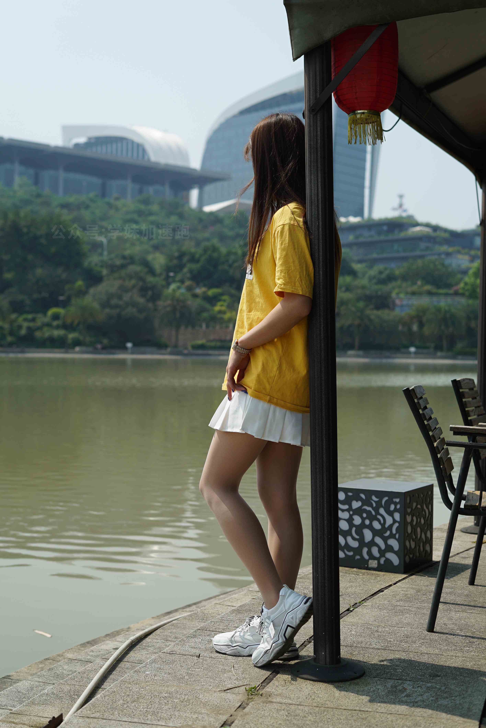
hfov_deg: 27.0
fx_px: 1011
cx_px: 243
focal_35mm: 50
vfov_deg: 39.6
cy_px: 364
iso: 100
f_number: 4
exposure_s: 1/1250
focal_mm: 50
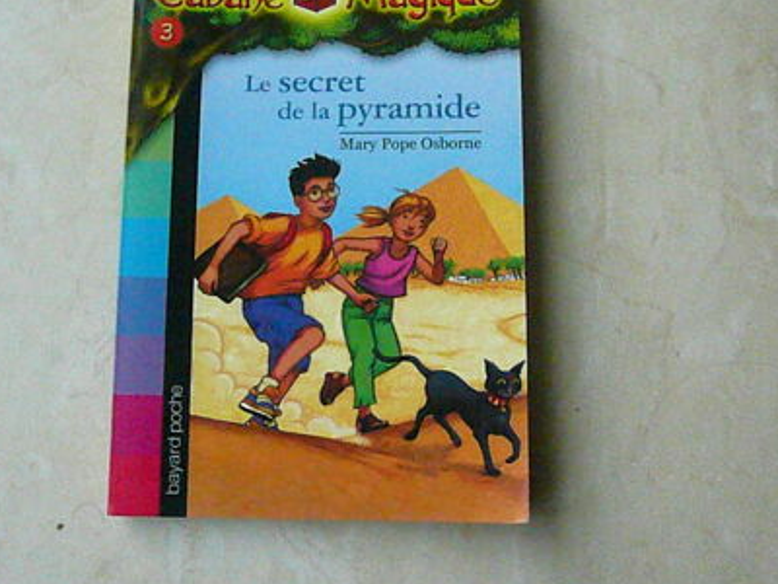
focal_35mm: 42
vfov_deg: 34.3
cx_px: 350
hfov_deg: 44.7
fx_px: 944
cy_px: 239
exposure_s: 1/320
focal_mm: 5.7
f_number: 9
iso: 3200
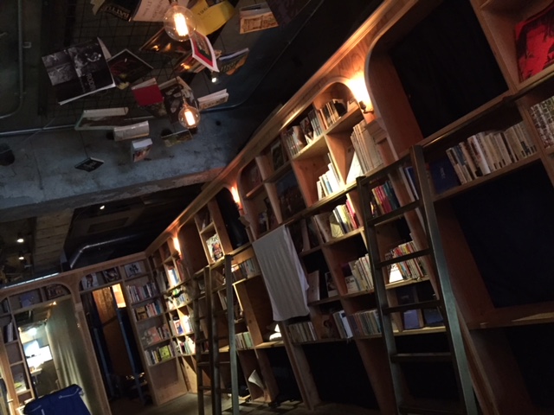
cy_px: 208
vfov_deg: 48.2
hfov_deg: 61.7
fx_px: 464
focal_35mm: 29
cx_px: 277
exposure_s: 1/15
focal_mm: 4.15
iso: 800
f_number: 2.2
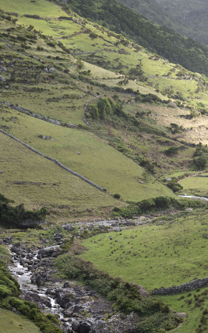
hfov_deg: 12.1
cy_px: 181
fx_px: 952
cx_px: 274
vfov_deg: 19.8
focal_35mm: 105
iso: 100
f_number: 8
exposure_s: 1/125
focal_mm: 40
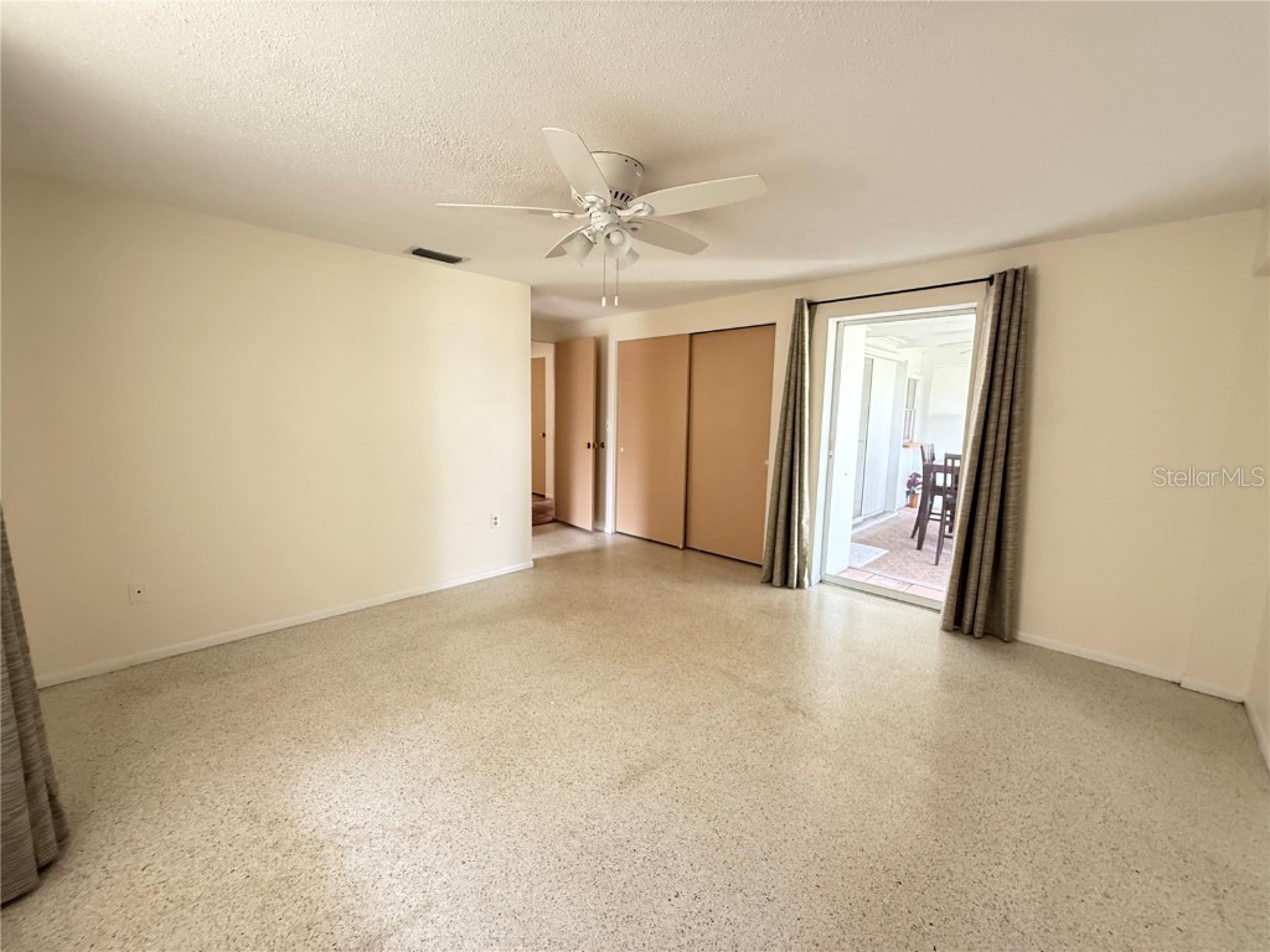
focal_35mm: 14
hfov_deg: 102.1
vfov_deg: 85.7
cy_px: 476
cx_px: 635
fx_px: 514
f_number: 2.2
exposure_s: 1/64
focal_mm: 2.22
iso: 400
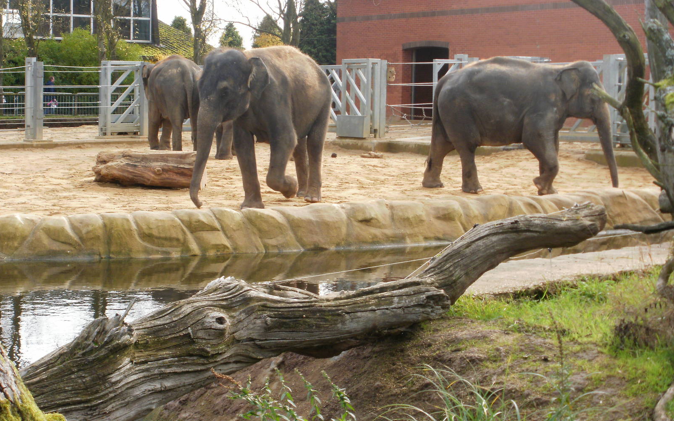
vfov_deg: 19.1
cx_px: 337
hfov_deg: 30.2
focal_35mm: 68
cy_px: 217
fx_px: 1249
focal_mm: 11.2
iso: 100
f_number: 4.6
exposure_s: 1/160
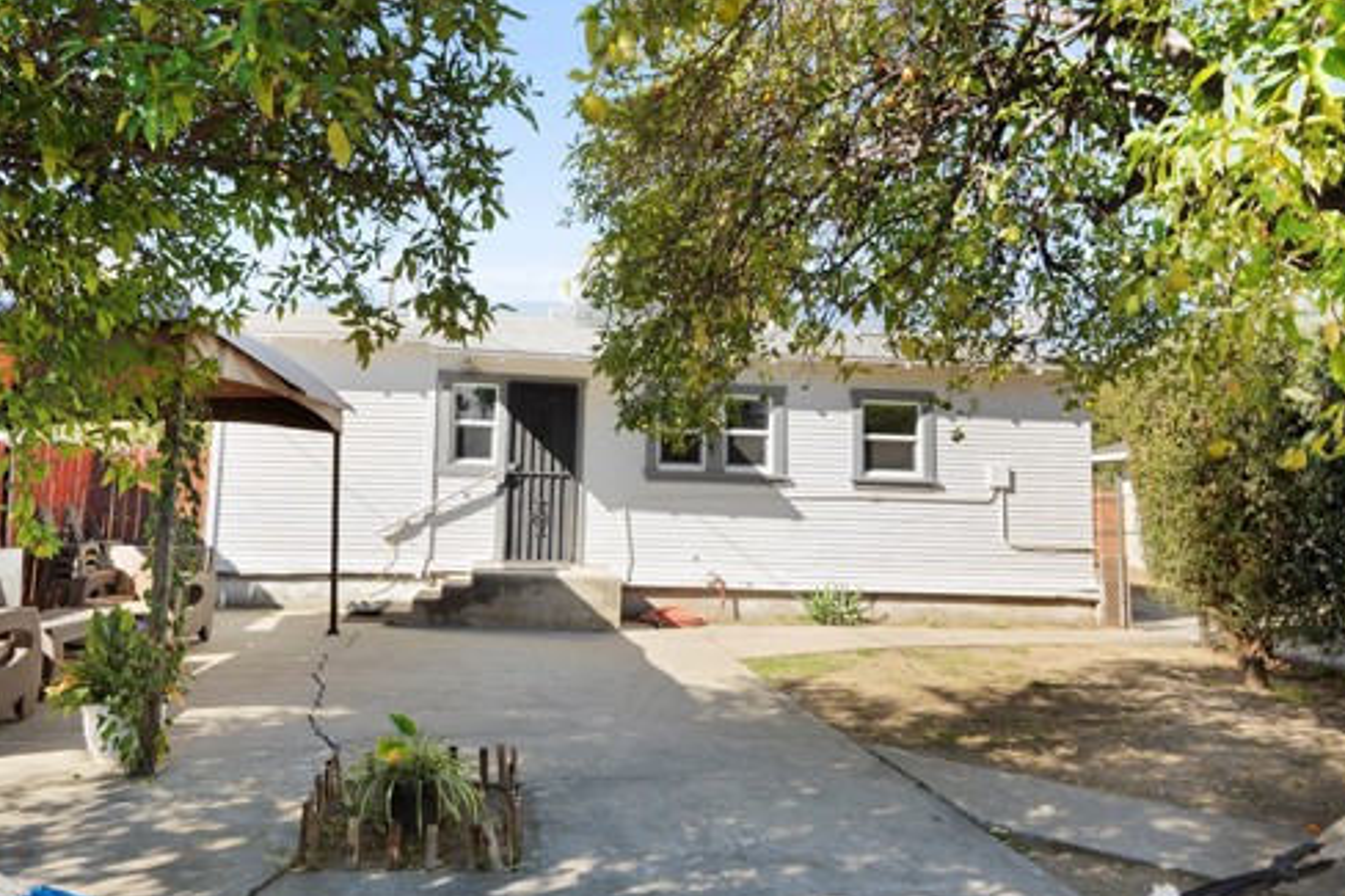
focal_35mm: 21
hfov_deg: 80.4
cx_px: 548
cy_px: 442
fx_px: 784
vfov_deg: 59.5
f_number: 9
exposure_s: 1/40
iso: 100
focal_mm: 16
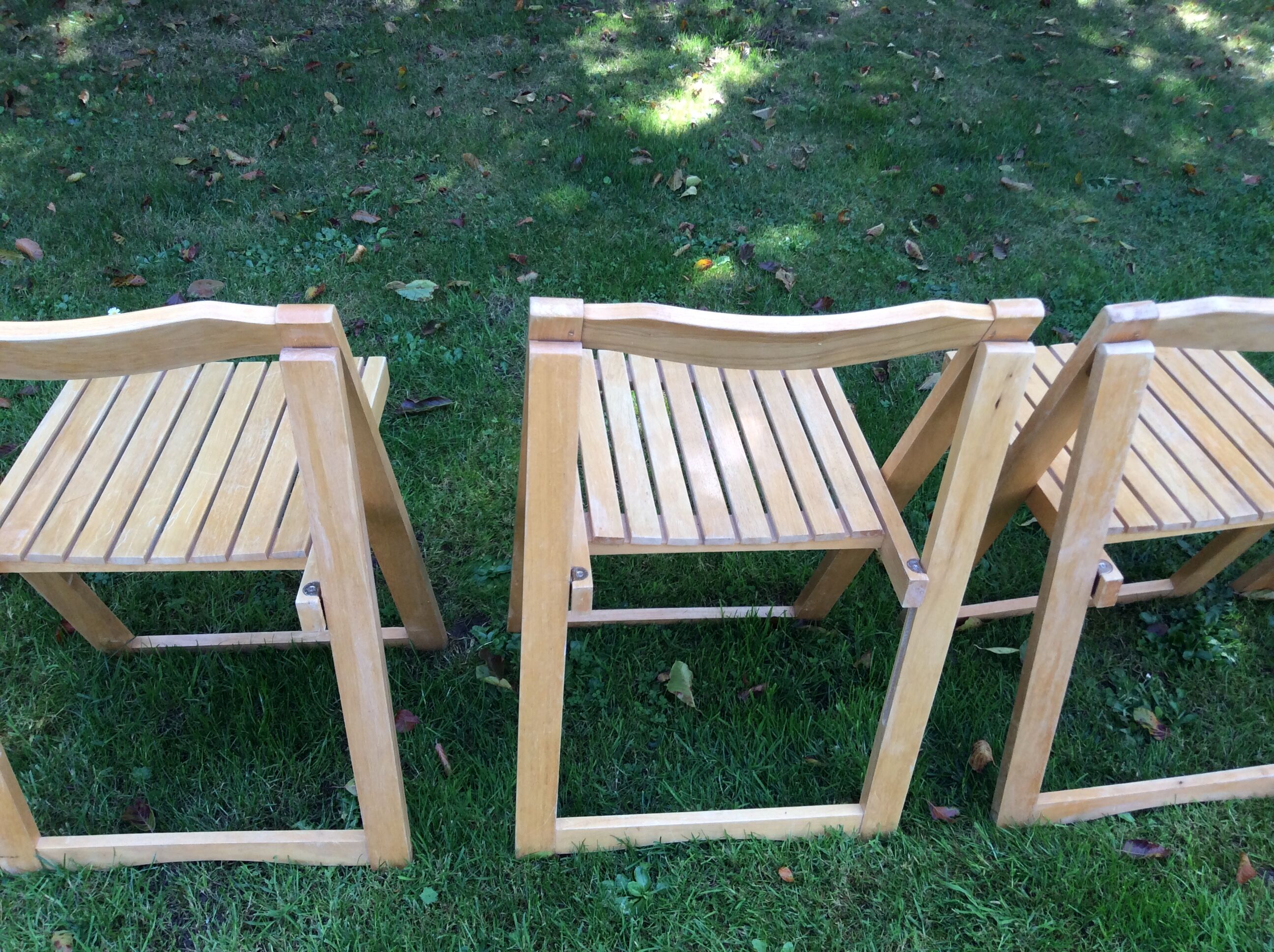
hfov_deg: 56.9
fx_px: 1176
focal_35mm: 32
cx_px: 637
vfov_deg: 44.1
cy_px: 476
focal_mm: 3.3
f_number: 2.4
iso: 32
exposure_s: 1/100
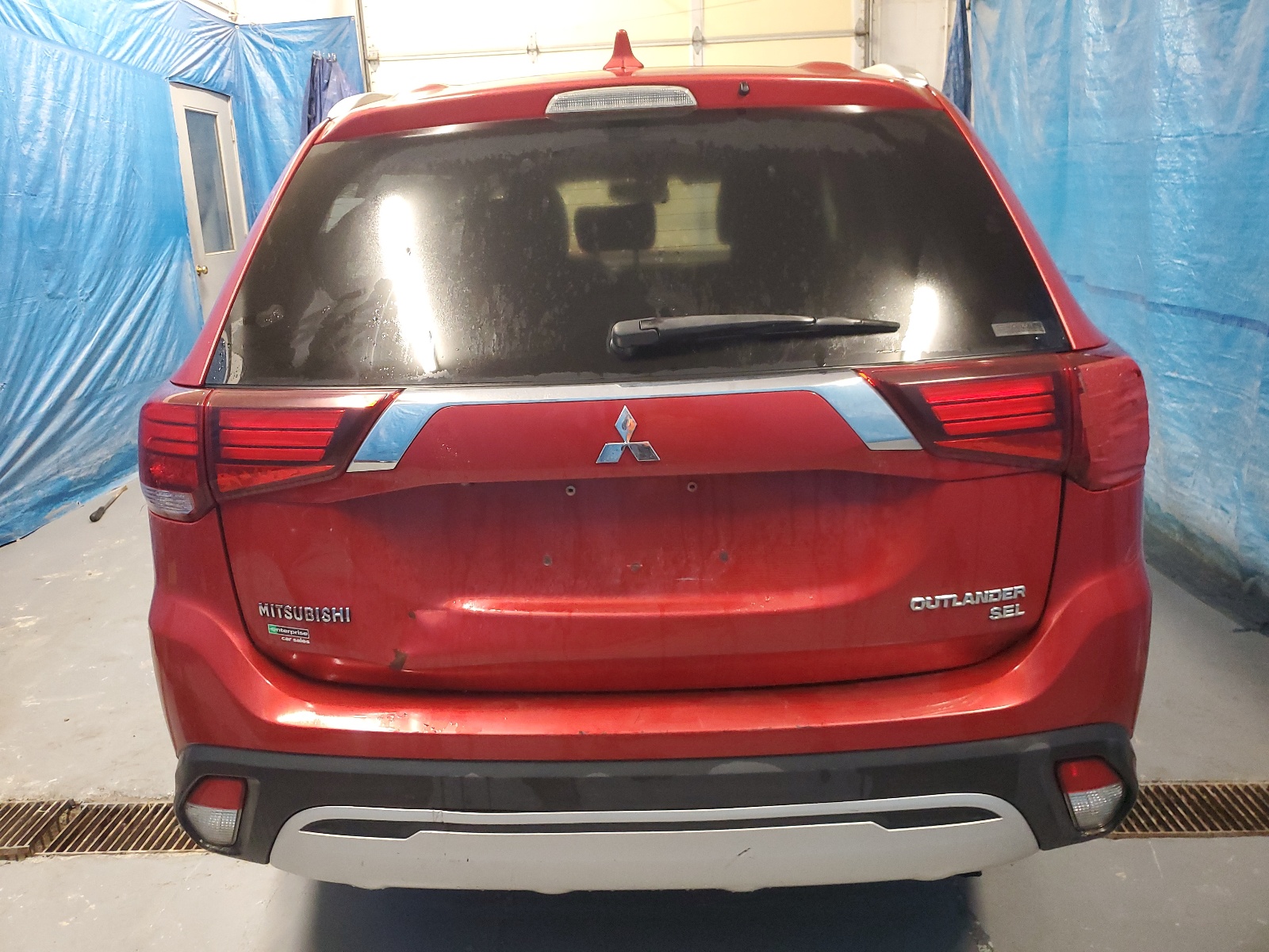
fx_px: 953
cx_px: 634
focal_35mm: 26
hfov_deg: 67.3
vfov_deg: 53.1
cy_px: 476
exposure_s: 1/20
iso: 299
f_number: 1.5
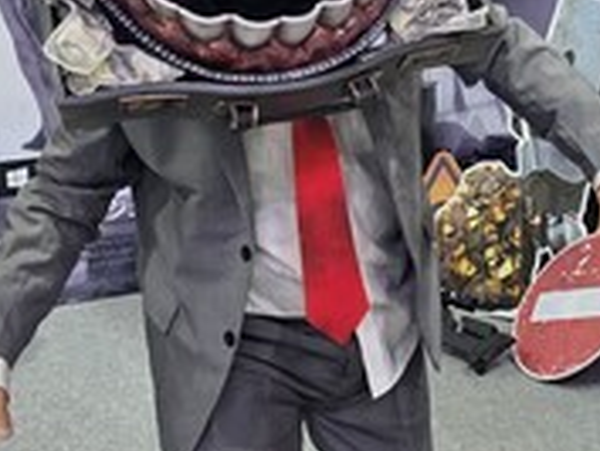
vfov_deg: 18.9
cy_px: 207
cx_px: 397
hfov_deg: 24.9
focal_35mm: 78
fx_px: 1353
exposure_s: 1/100
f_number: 1.7
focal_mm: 6.3
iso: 125
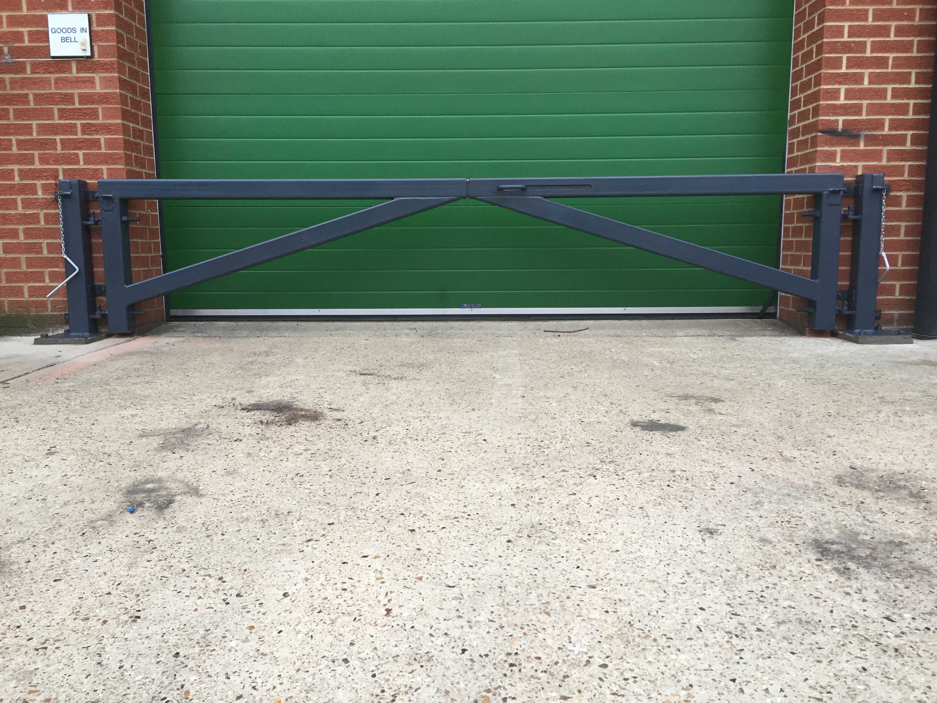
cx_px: 468
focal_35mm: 29
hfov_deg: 61.7
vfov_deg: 48.2
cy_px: 352
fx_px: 785
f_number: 2.2
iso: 80
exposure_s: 1/33
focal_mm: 4.15
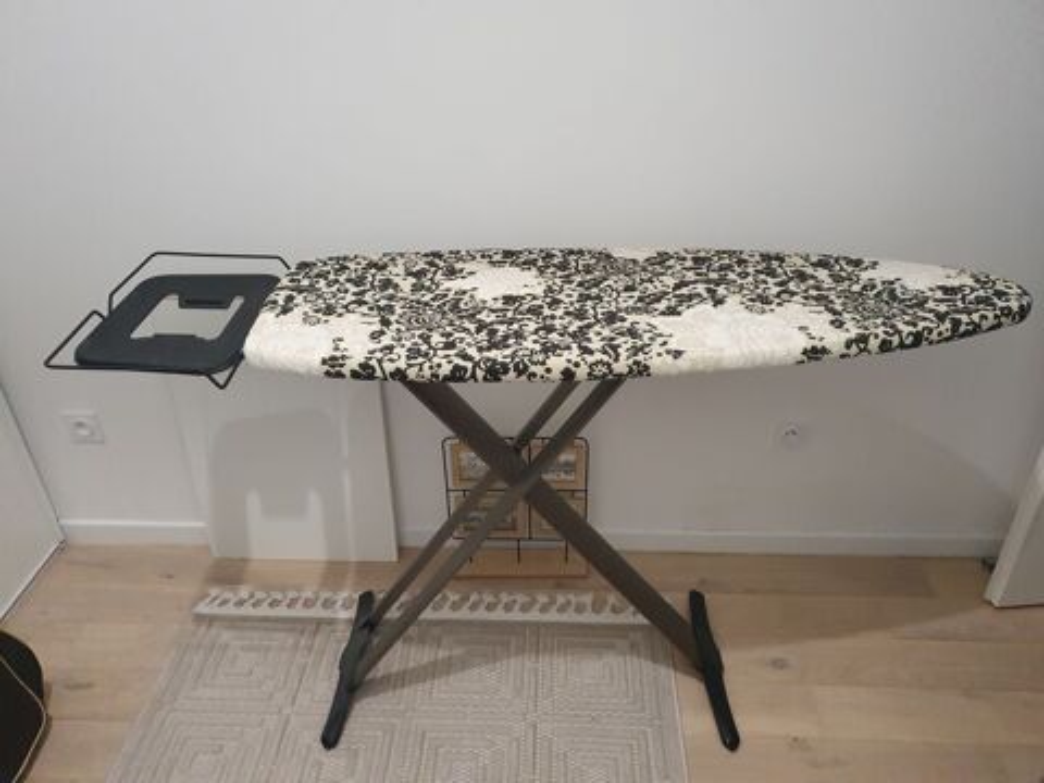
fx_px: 784
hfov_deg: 67.3
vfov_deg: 53.1
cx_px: 522
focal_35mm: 26
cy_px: 392
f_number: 1.5
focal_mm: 4.32
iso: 500
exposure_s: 1/50
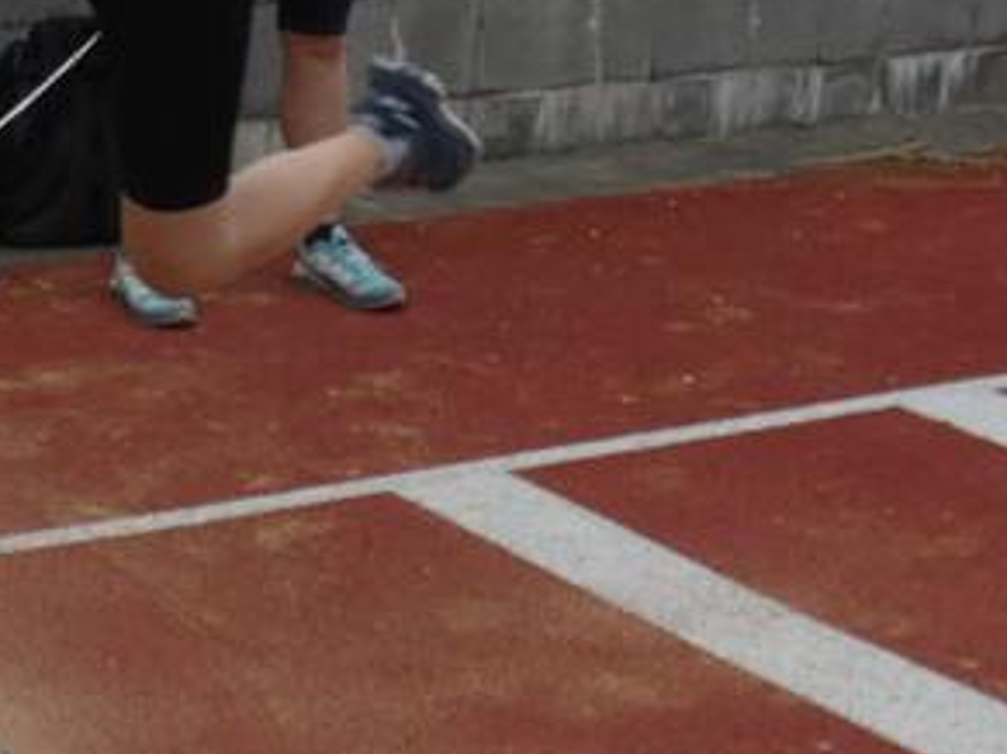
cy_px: 107
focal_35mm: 92
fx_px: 2675
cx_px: -384
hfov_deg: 19.3
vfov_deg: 15.9
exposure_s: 1/640
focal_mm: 3.6
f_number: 2.8
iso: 80
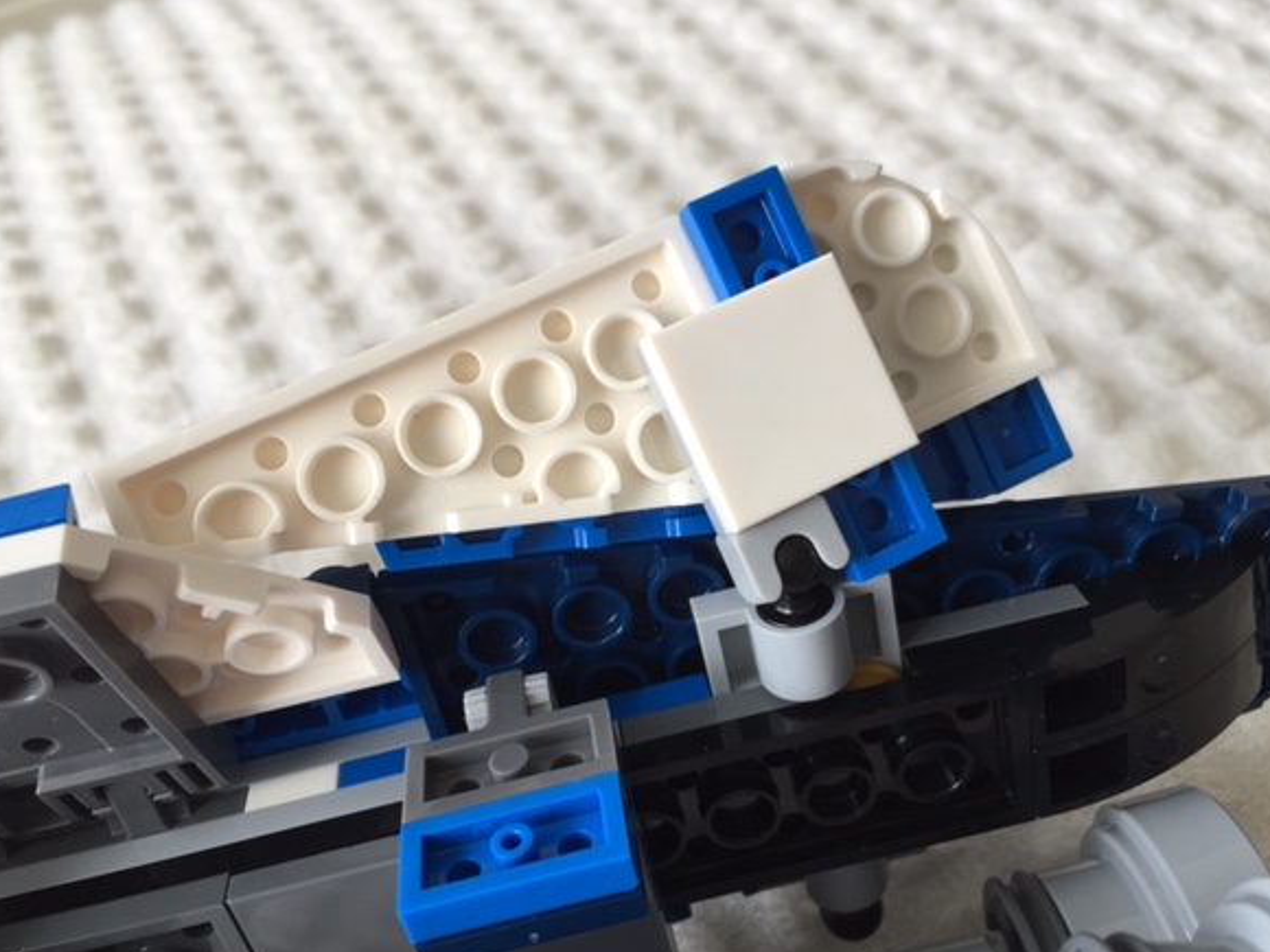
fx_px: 1174
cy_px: 473
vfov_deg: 44.2
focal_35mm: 32
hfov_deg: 56.8
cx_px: 620
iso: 32
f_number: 2.2
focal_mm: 4.15
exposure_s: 1/60
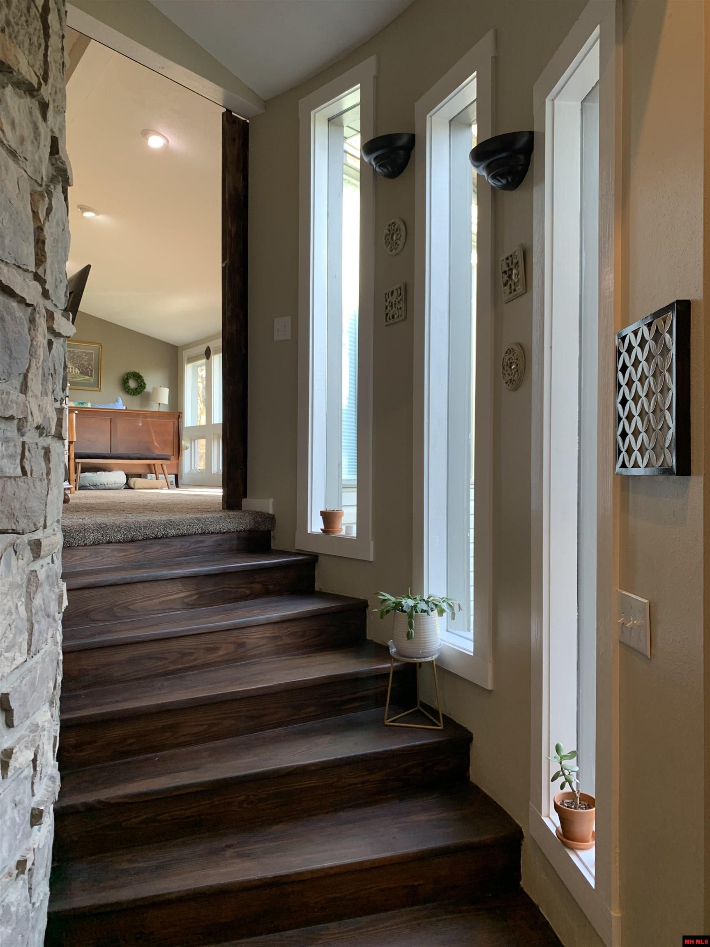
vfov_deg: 67.3
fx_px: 711
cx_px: 355
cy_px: 474
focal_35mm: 26
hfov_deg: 53.1
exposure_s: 1/60
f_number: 1.8
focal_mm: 4.25
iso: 64
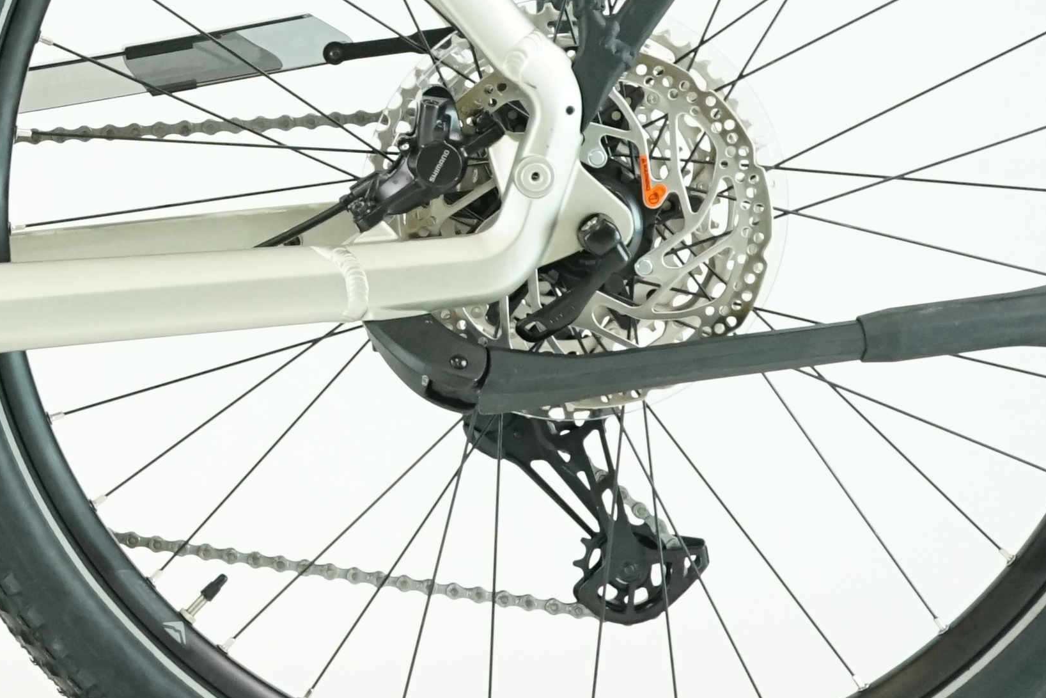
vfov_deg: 6.5
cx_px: -597
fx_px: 6073
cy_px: -312
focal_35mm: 209
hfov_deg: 9.5
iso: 2000
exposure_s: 1/200
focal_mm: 57
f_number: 5
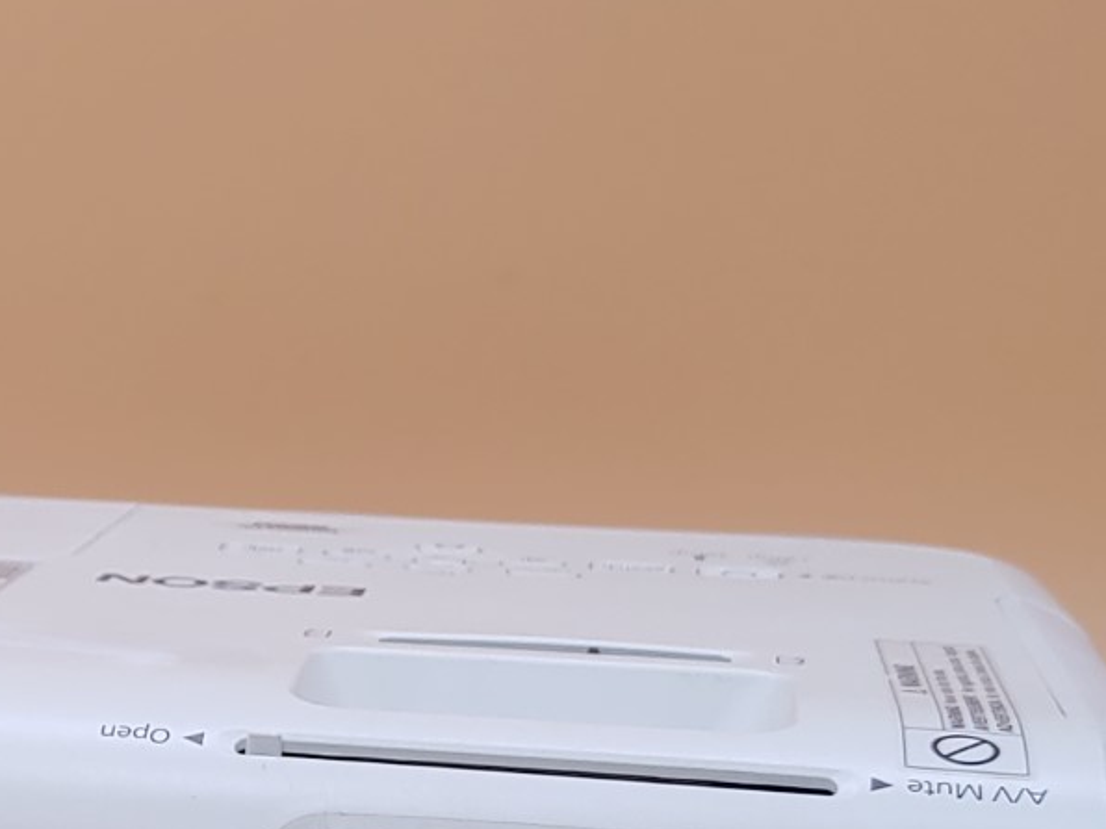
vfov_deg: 14.6
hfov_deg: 19.2
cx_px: -22
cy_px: 922
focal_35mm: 99
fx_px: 3163
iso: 50
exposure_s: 1/120
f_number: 1.8
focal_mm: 4.36
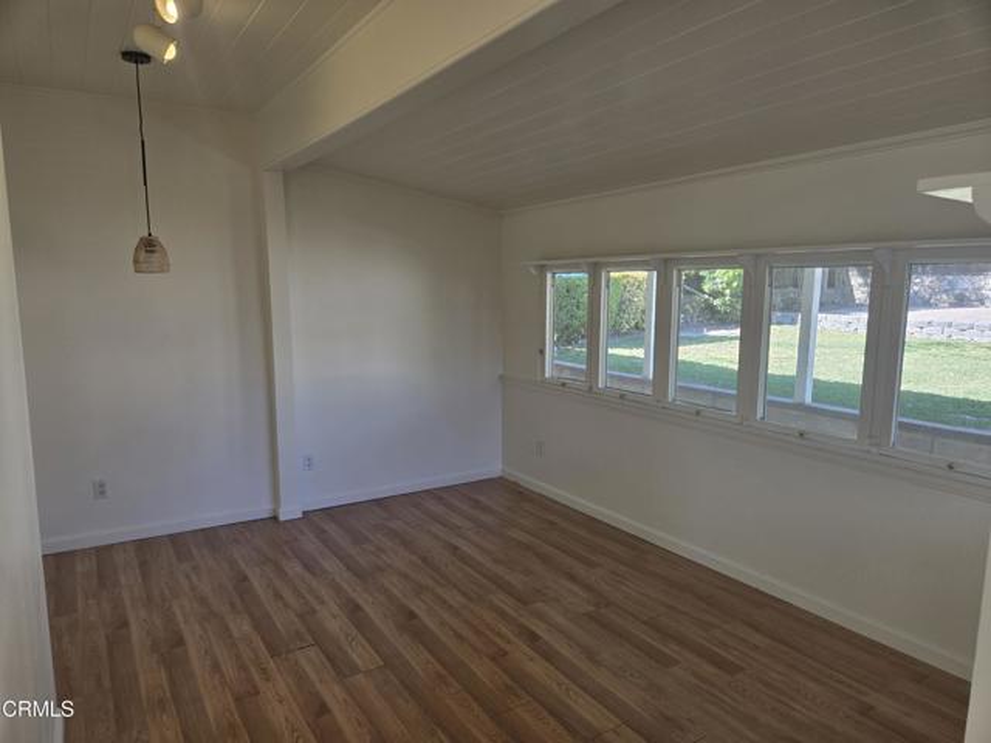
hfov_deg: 73.9
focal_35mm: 23
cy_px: 372
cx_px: 496
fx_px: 658
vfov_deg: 58.9
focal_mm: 5.4
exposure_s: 1/120
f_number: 1.8
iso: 50
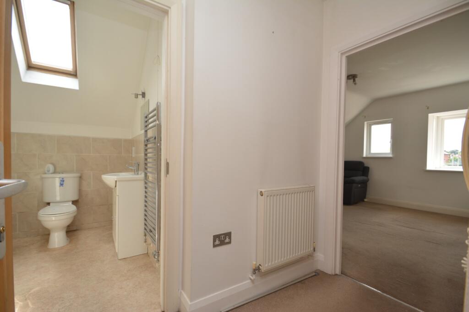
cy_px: 156
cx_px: 234
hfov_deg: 100.4
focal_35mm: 15
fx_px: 195
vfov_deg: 77.3
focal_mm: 10
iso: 200
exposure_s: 1/100
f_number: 5
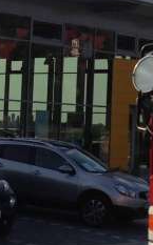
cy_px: 74
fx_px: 1031
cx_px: 102
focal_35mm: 154
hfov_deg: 8.5
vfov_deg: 13.6
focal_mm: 4.13
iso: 50
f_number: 2.4
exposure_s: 1/2088
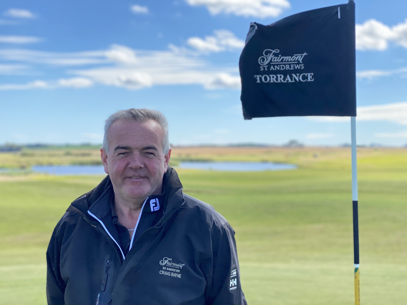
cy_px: 152
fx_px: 611
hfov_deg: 36.8
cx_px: 204
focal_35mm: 52
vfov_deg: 28.0
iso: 20
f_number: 2
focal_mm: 6
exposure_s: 1/978
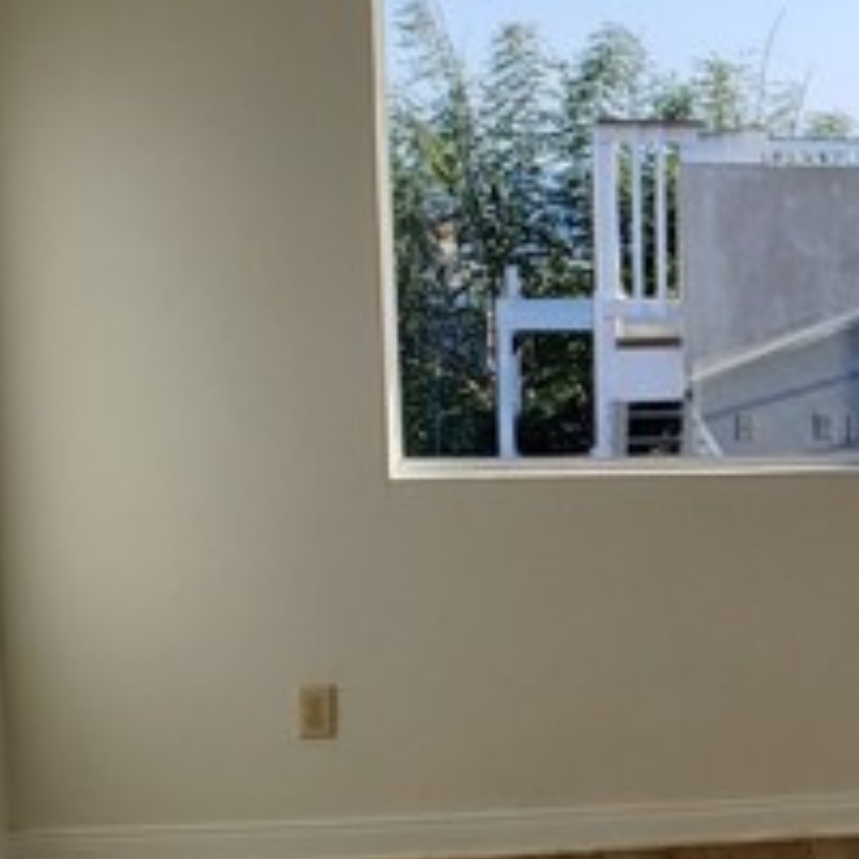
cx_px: 932
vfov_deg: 23.6
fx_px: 2049
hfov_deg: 22.4
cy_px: 513
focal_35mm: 73
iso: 50
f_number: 2.4
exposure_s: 1/234
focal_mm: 4.3
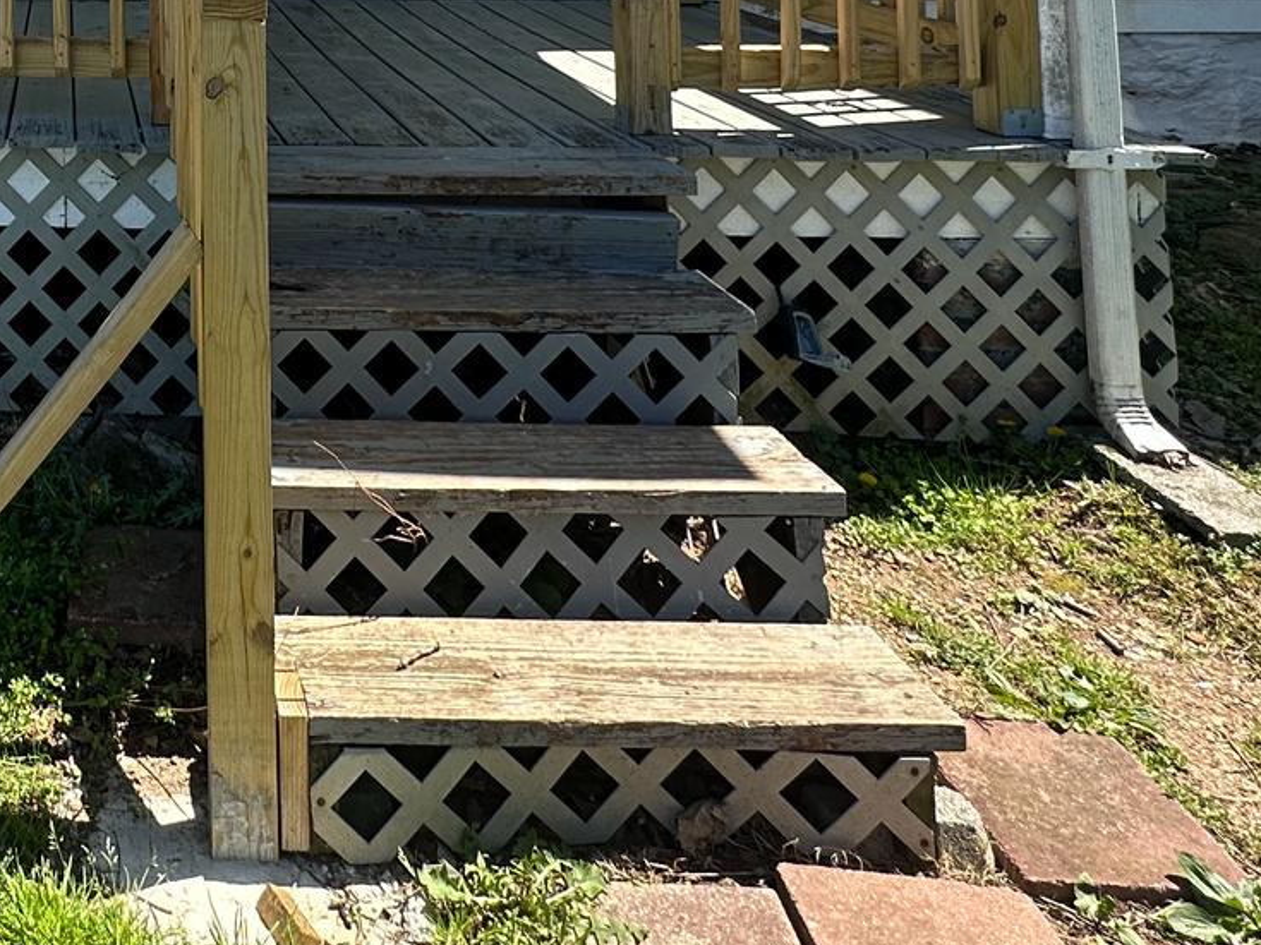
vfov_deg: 30.5
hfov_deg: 42.0
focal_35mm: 39
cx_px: 26
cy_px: -225
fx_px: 1420
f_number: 2.2
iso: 40
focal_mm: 2.22
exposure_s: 1/493
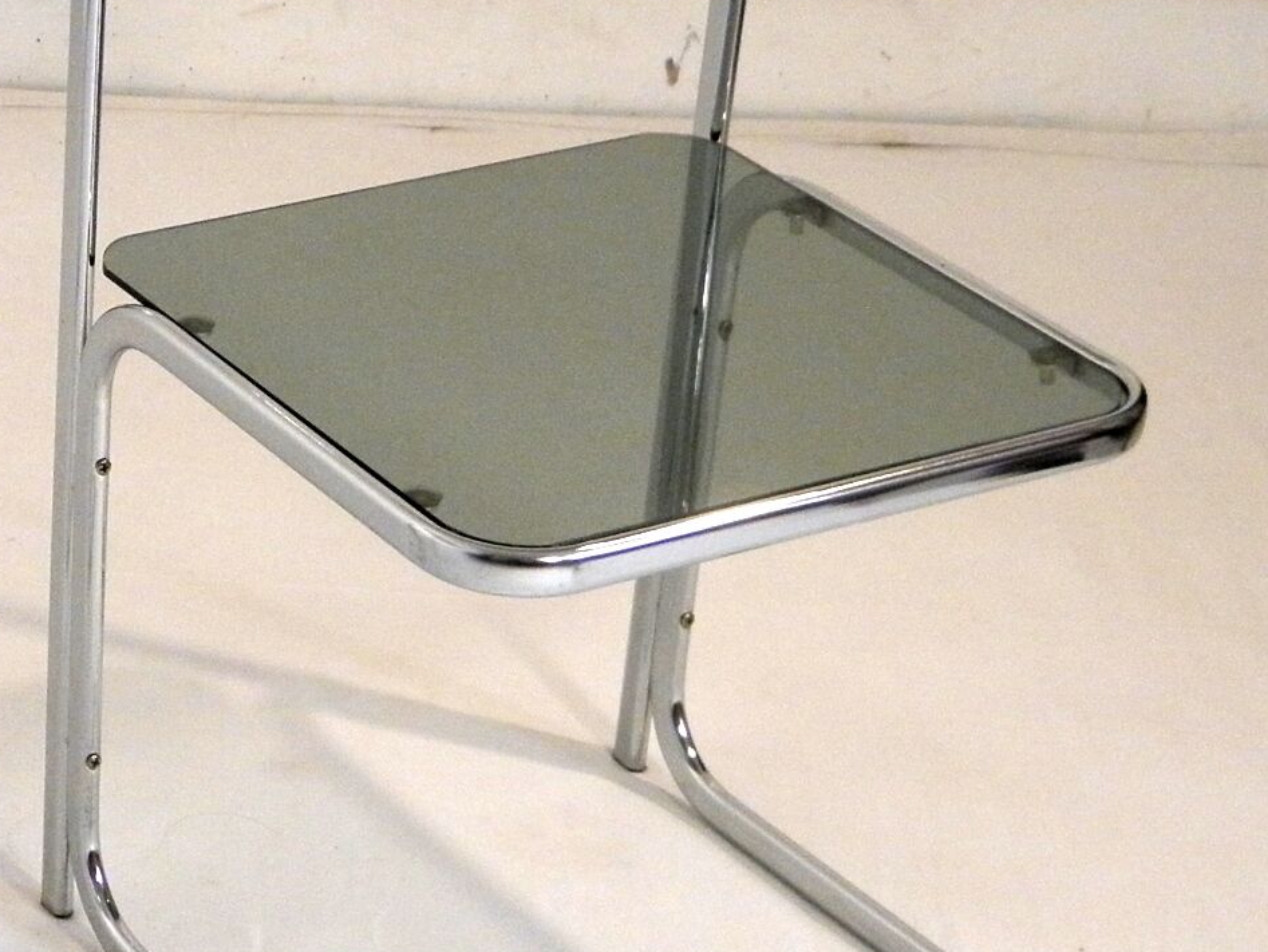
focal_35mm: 127
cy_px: 730
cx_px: -102
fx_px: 4654
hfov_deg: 15.1
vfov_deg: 11.6
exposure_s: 1/40
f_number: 3.9
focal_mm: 8.6
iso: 200
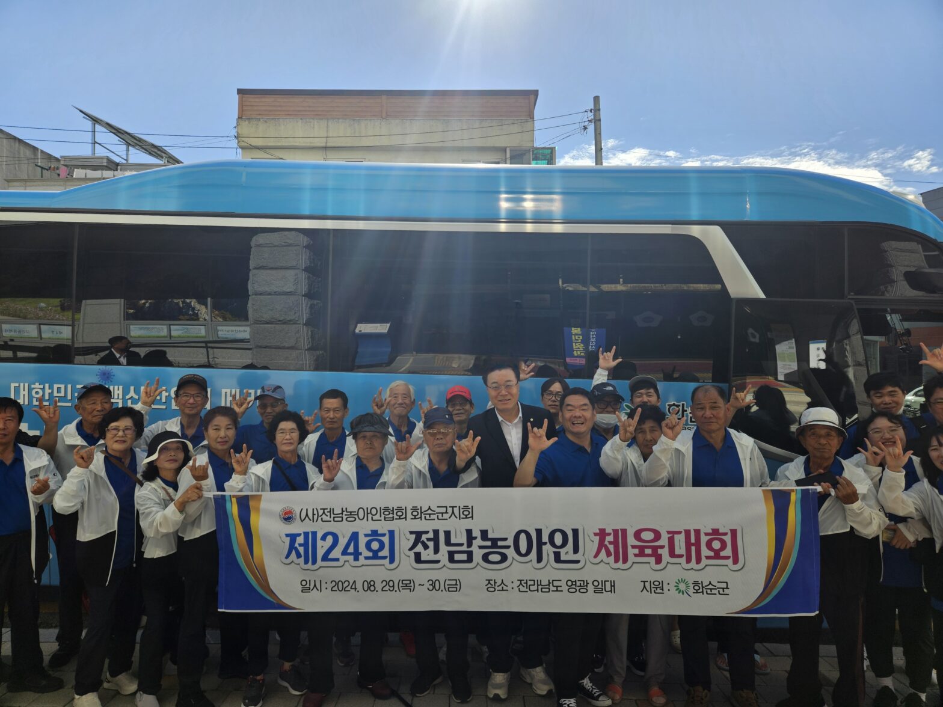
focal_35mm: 23
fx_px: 627
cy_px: 354
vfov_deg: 58.9
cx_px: 472
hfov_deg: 73.9
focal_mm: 5.4
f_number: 1.8
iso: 25
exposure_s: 1/1667
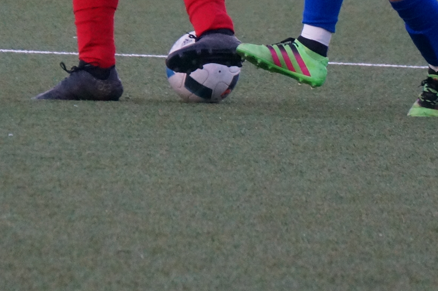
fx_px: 11446
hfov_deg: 2.2
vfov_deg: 1.5
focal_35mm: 942
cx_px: 214
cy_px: -105
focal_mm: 210
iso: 3200
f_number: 6.3
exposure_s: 1/1000
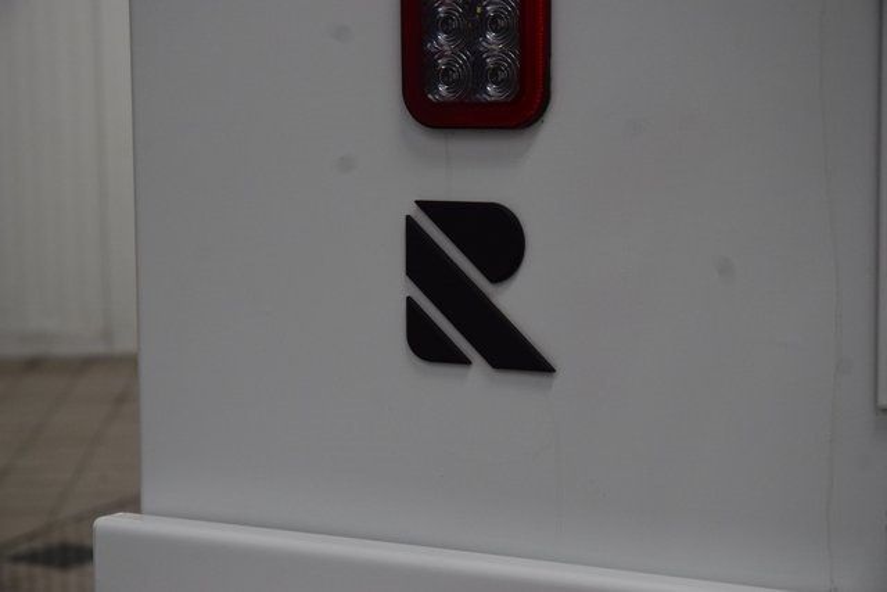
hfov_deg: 19.5
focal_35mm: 105
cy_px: 296
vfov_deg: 13.0
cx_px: 444
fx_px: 2588
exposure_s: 1/125
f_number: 8
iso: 1600
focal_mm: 70
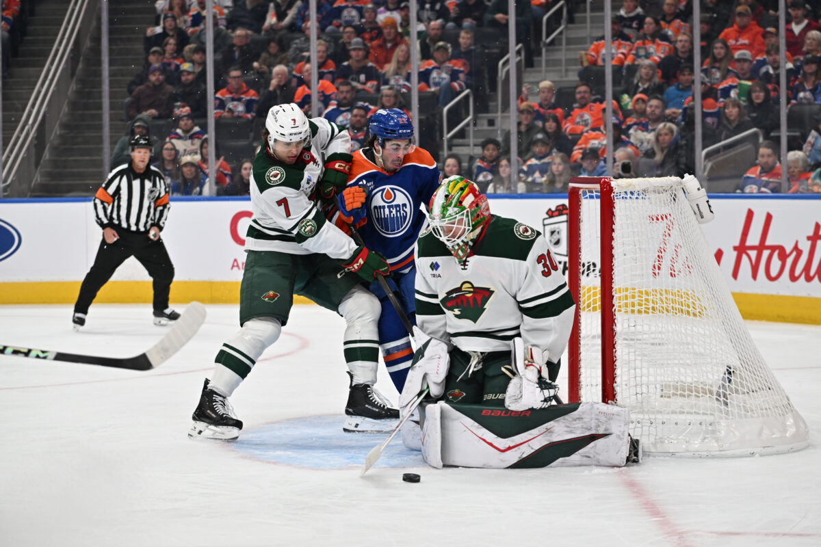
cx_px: 410
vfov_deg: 13.4
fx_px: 2326
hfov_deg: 20.0
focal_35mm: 102
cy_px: 274
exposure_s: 1/800
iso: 1600
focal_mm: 102
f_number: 4.5
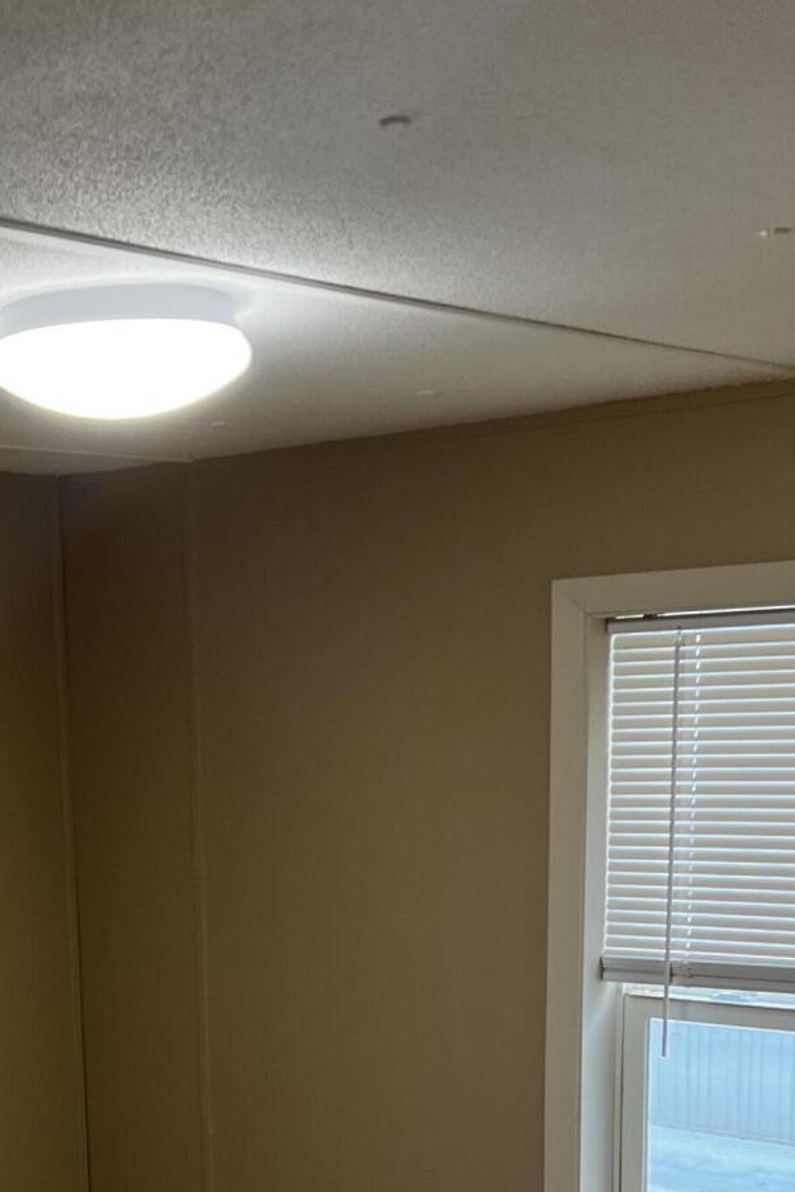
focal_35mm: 60
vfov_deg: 31.4
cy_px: 1127
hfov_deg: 22.2
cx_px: 122
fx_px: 1987
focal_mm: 5.7
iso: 100
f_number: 1.5
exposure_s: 1/120
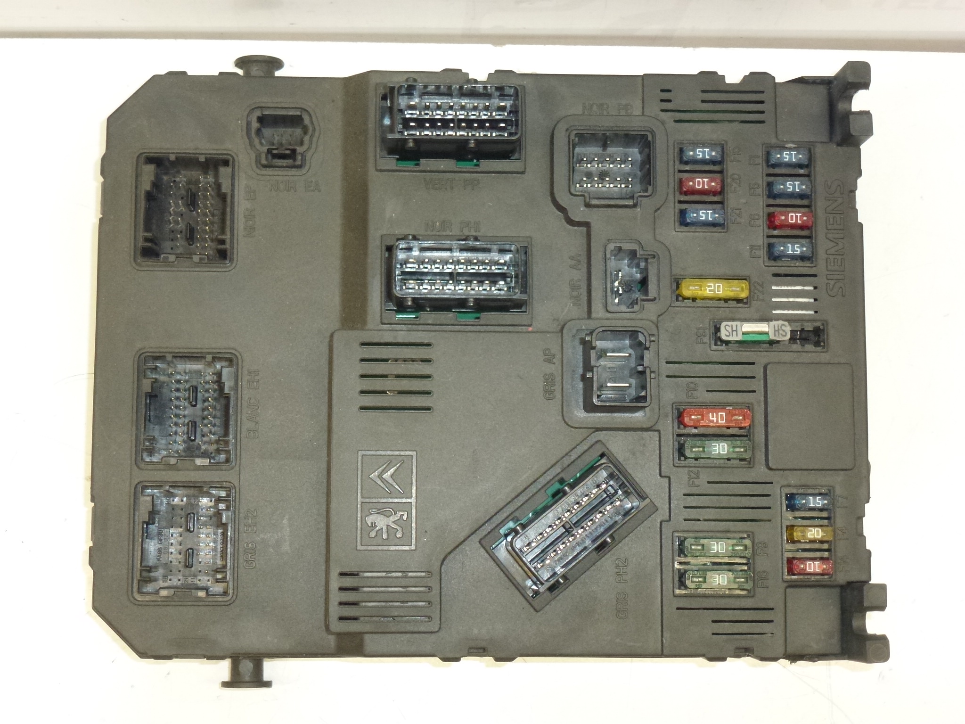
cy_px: 362
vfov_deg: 25.7
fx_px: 1589
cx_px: 482
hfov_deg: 33.8
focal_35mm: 57
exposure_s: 1/60
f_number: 4.4
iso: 400
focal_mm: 10.1
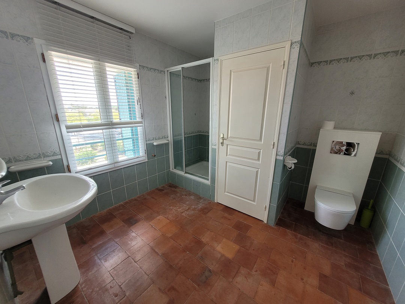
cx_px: 202
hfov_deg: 106.2
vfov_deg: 89.9
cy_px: 152
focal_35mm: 13
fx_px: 152
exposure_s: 1/50
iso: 64
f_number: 2.2
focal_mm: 1.74
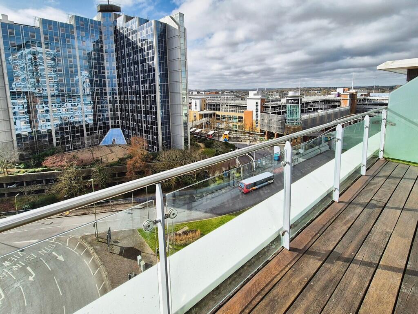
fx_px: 157
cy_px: 157
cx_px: 209
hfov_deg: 106.2
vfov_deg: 90.0
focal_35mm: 13
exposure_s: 1/2744
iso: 50
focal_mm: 2.2
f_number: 2.2
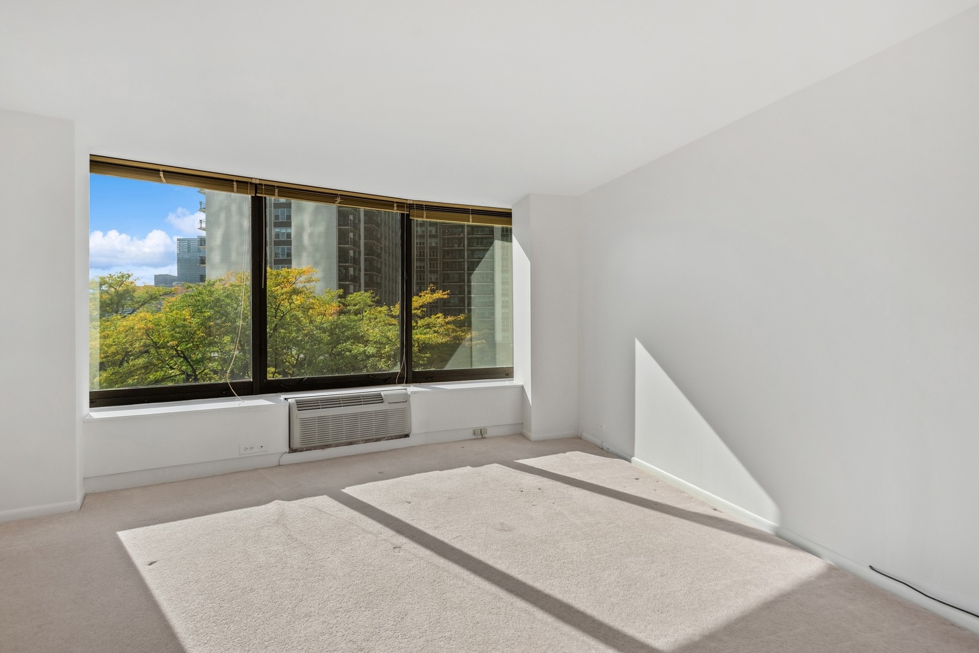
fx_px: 462
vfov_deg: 70.5
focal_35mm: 17
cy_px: 326
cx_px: 490
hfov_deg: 93.3
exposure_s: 1/800
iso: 400
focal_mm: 17
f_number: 8
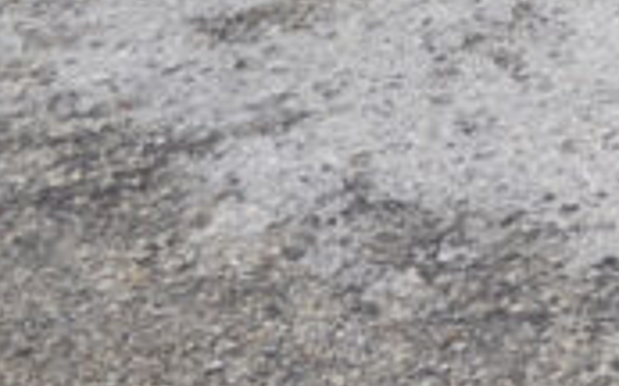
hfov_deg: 9.8
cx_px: 1621
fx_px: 3052
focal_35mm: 181
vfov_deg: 6.6
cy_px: -774
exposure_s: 1/100
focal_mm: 19.7
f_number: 9
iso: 160
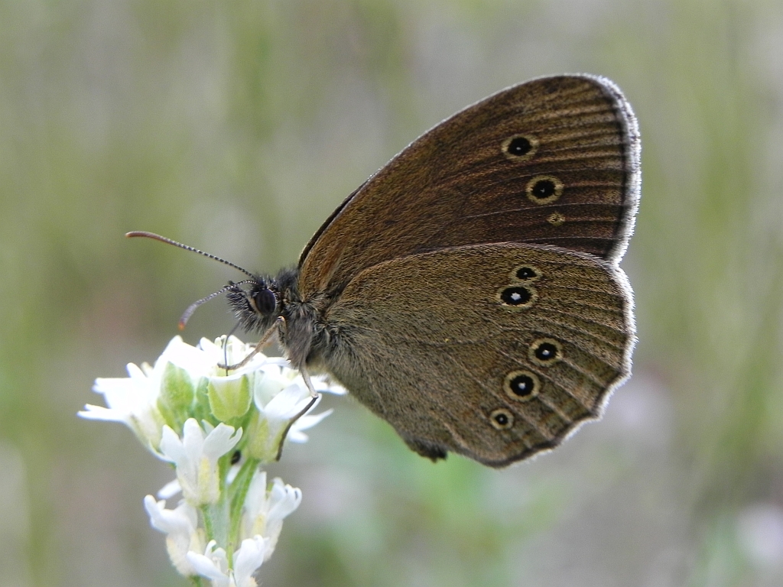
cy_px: 294
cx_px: 392
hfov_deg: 18.7
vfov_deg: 14.1
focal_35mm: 105
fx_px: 2375
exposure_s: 1/157
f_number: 4.5
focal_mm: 18.8
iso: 160
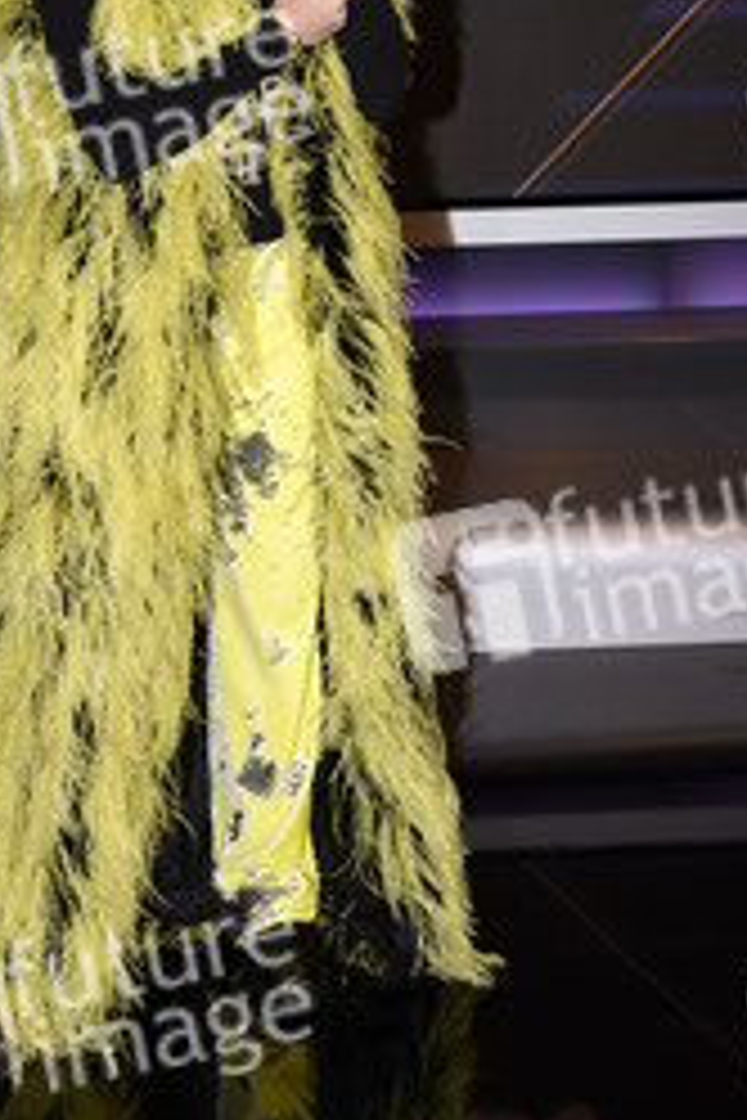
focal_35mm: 61
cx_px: 212
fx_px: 1898
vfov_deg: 32.5
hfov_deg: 22.1
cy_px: 342
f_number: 6.3
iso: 640
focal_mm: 38
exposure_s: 1/125
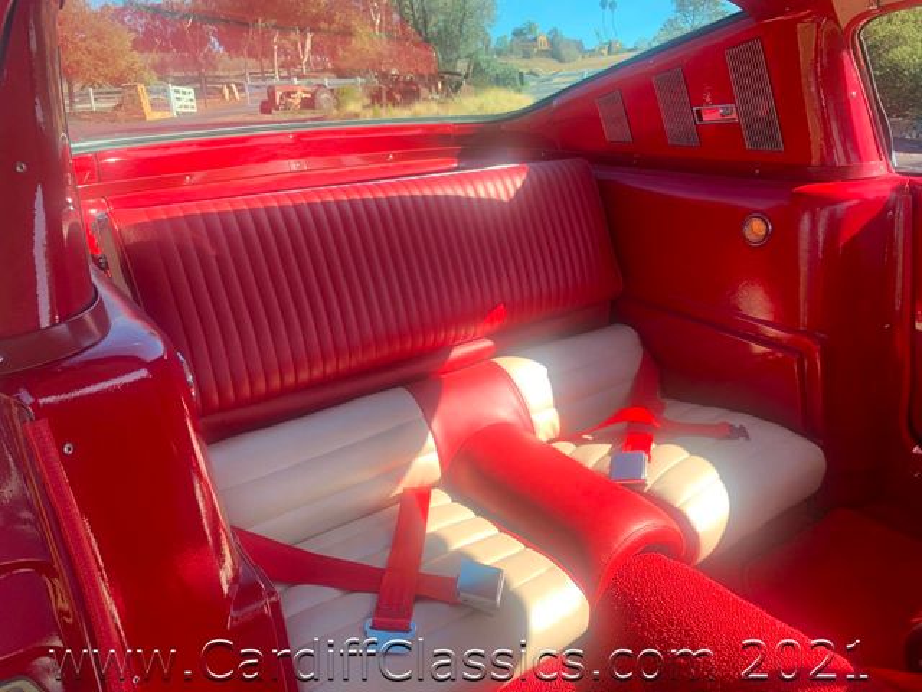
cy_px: 346
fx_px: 693
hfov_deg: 67.3
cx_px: 461
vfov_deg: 53.1
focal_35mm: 26
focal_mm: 4.25
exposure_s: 1/396
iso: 25
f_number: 1.8
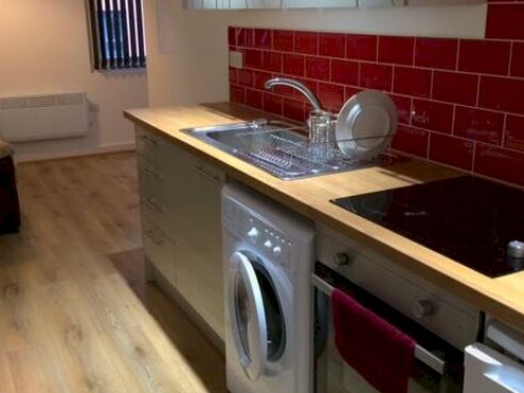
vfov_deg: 35.1
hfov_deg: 45.8
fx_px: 620
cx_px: 254
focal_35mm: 41
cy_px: 185
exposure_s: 1/30
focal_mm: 4.15
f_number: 2.2
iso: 200
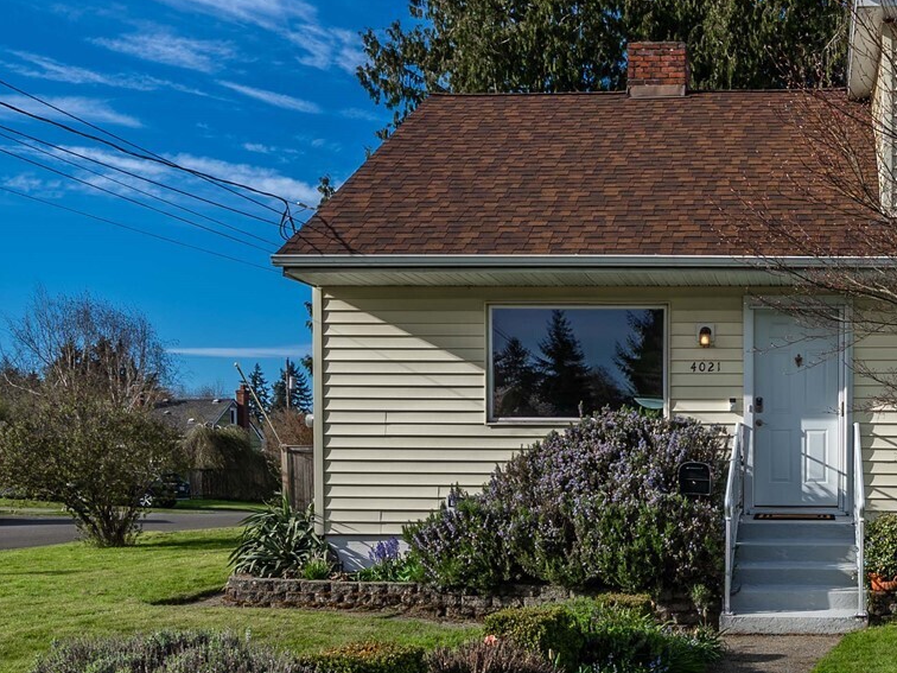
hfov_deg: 42.8
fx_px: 1062
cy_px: 317
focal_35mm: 41
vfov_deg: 35.1
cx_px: 768
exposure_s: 1/200
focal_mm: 19
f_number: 7.1
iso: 80
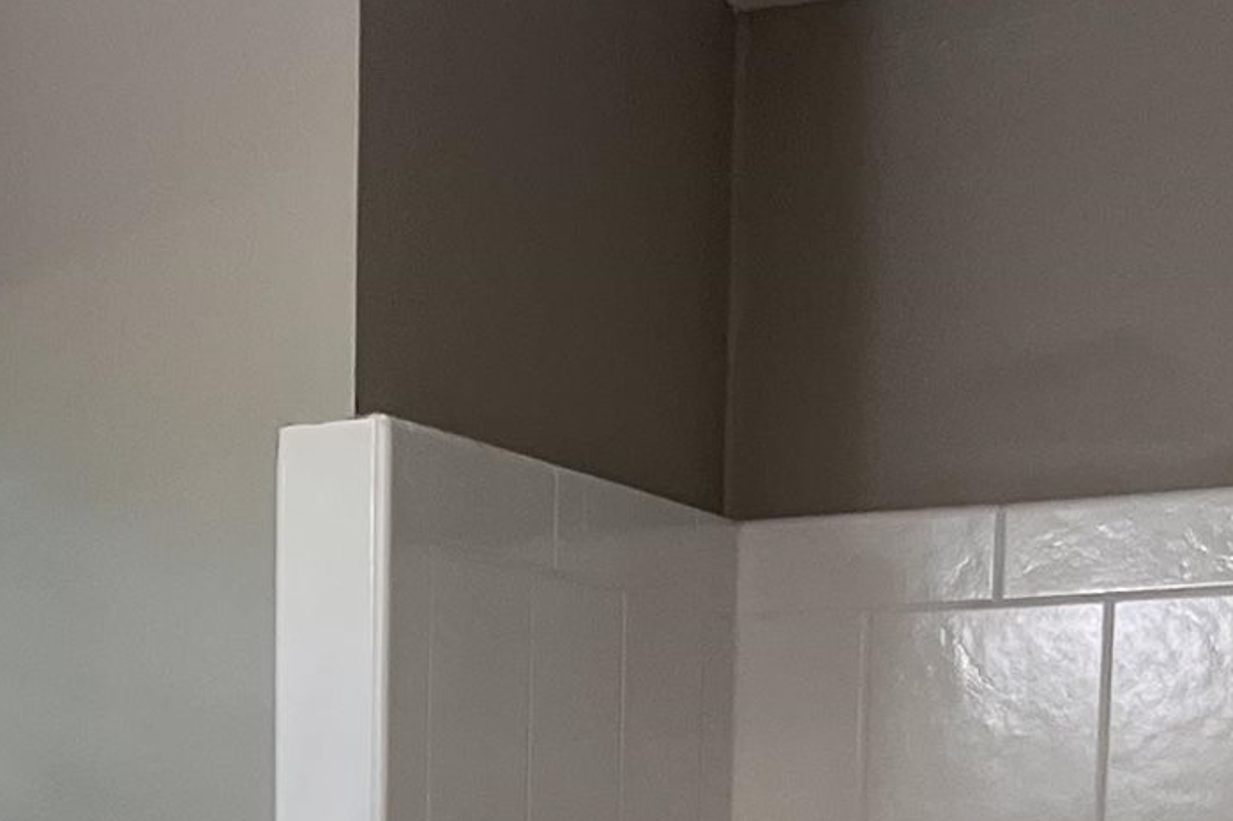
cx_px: -108
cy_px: 1804
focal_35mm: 119
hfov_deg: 16.7
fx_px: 4075
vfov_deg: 10.3
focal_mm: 5.1
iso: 100
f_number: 1.6
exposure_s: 1/120
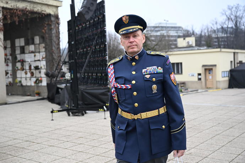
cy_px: 82
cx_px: 122
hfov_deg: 44.5
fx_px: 299
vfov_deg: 30.5
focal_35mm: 44
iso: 800
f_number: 4
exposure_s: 1/800
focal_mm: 44
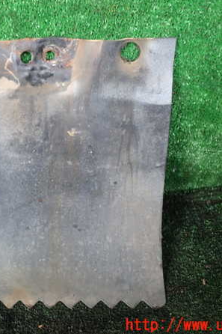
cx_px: 70
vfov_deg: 46.4
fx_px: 389
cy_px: 166
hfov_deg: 31.6
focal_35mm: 42
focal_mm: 5.4
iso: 200
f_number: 2.3
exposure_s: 1/30
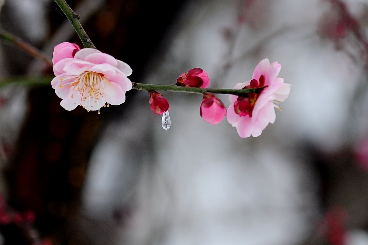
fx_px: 1574
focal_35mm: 154
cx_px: 183
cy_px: 122
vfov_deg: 8.9
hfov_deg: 13.3
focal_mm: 102
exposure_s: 1/640
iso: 200
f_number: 4.5
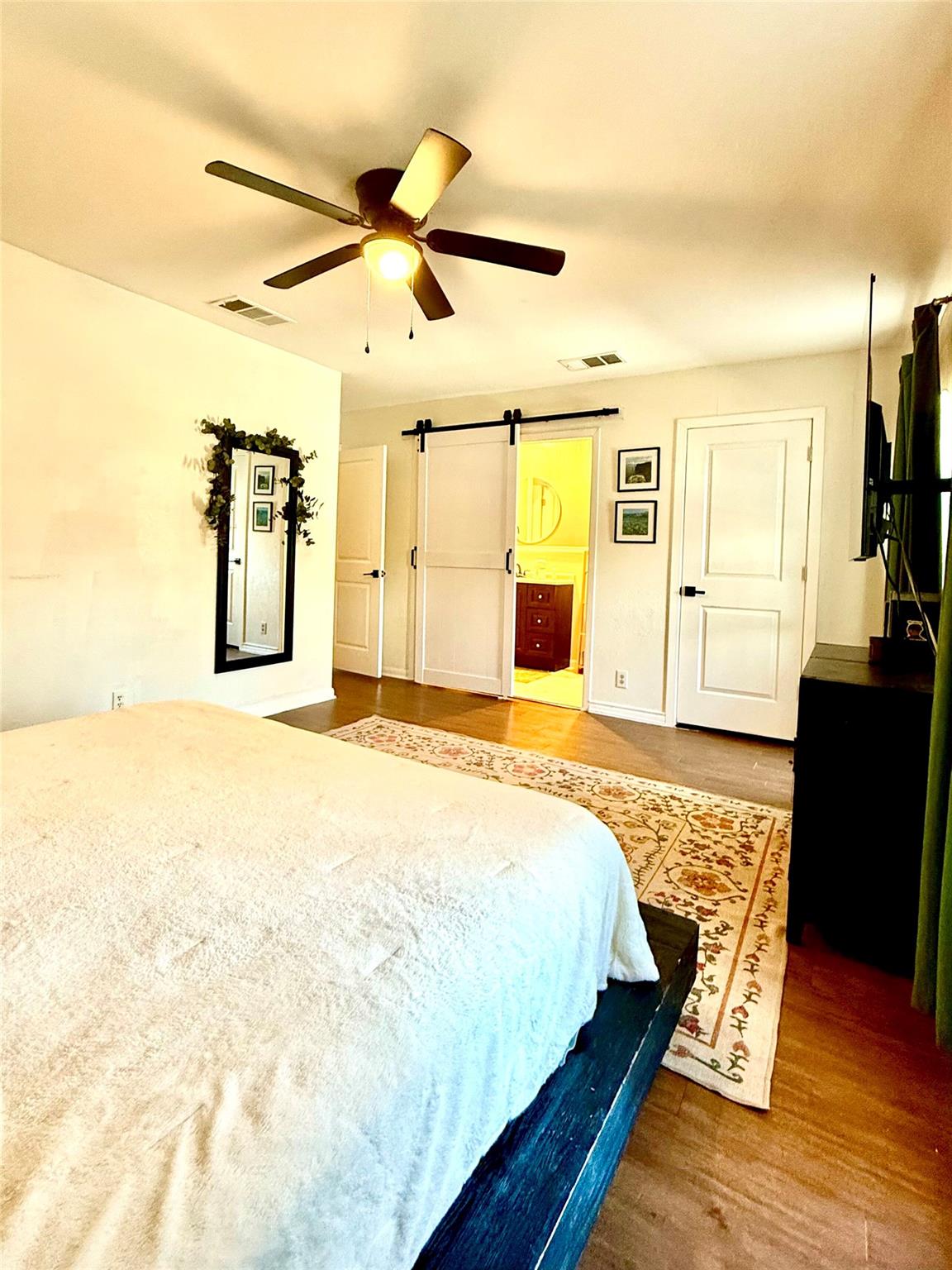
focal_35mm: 14
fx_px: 513
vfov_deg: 102.1
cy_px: 635
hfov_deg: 85.7
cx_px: 476
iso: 320
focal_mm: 2.22
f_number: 2.2
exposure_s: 1/60
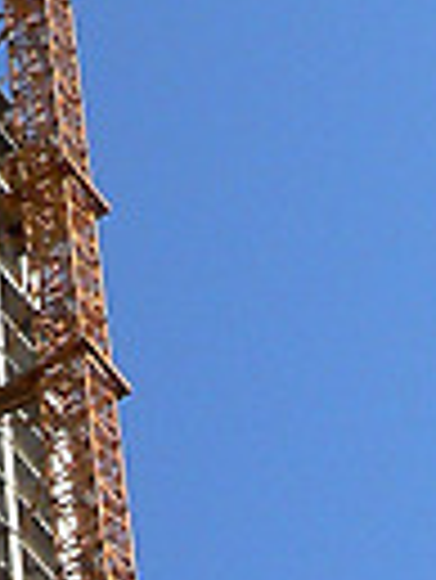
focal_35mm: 251
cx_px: -173
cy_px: 1138
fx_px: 4208
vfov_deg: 7.6
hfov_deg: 5.9
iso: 80
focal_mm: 6
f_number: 4
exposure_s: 1/800
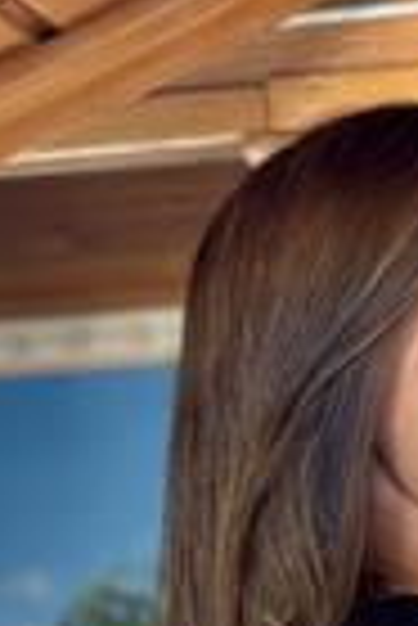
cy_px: 1112
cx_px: 692
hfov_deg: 7.4
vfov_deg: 10.6
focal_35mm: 182
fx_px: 3162
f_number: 1.78
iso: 125
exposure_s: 1/68
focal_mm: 6.86
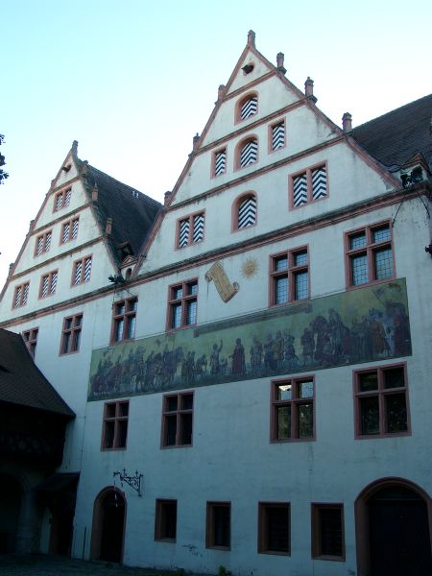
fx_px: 566
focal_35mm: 34
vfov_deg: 54.0
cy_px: 288
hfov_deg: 41.8
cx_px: 216
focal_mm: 7.13
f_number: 4
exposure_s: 1/128
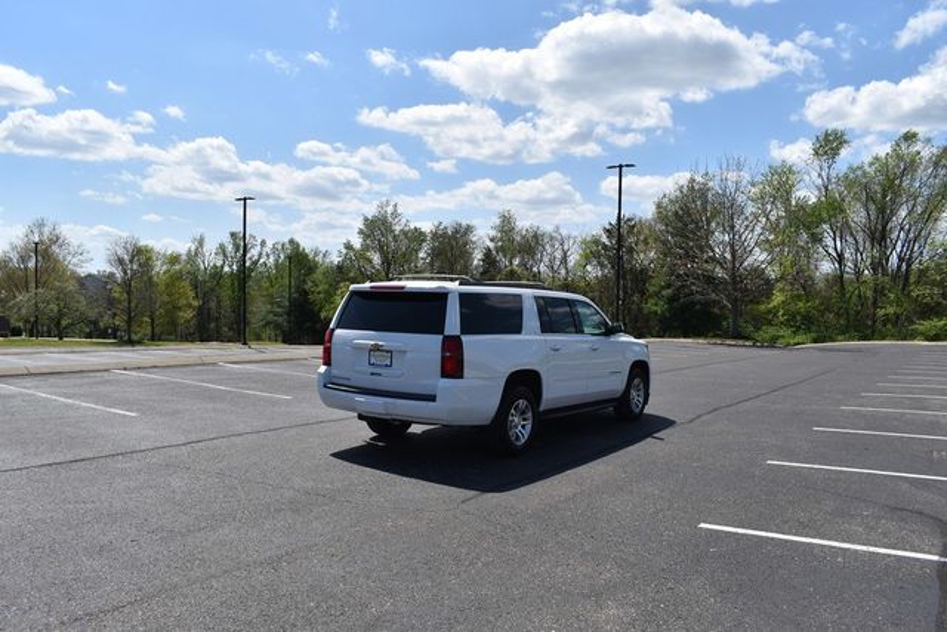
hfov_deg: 67.4
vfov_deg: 48.0
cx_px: 474
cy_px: 316
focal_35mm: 27
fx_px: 710
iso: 100
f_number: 9
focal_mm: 18
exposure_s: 1/320
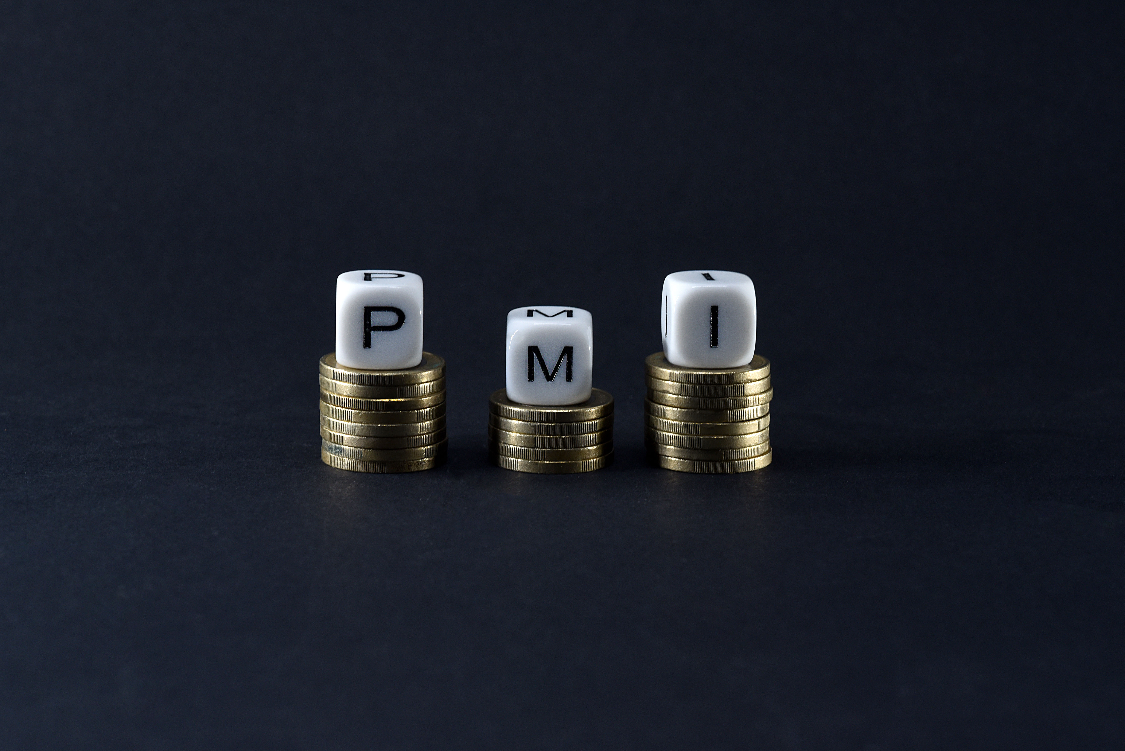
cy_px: 376
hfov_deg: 19.4
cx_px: 562
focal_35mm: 105
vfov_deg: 13.1
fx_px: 3282
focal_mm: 105
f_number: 14
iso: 800
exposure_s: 1/3
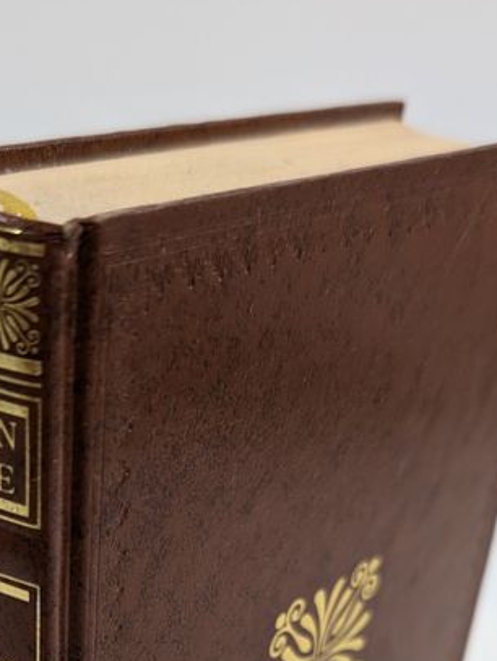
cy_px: 739
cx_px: 171
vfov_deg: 29.3
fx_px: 1128
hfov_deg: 24.7
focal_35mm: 59
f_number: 1.68
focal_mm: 6.9
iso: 28
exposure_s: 1/27
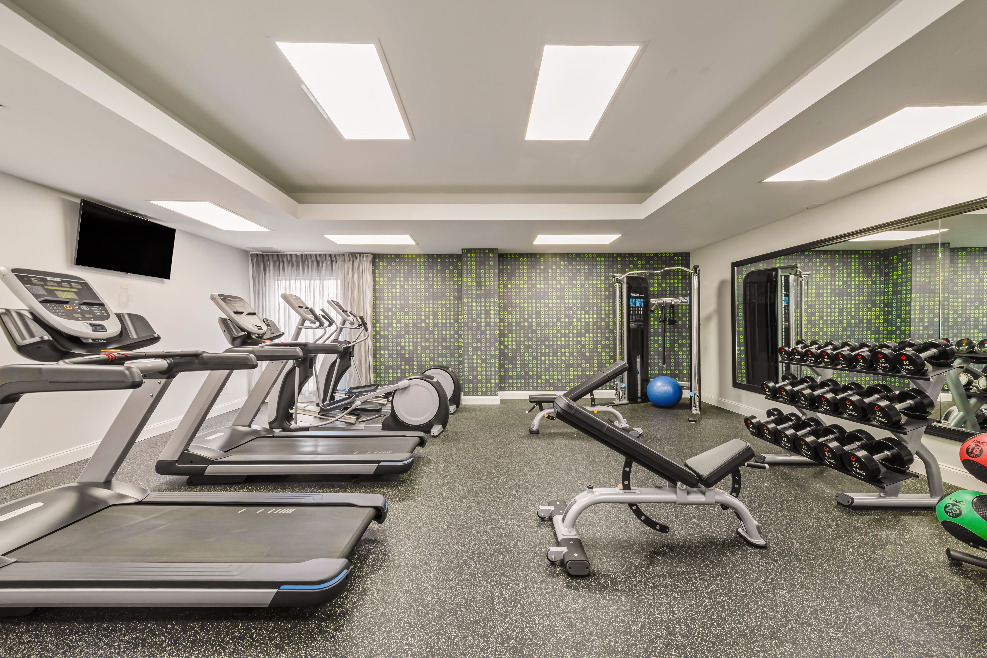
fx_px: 384
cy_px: 329
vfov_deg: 81.2
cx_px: 494
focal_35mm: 14
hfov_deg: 104.3
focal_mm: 14
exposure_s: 1/10
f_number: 9
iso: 200
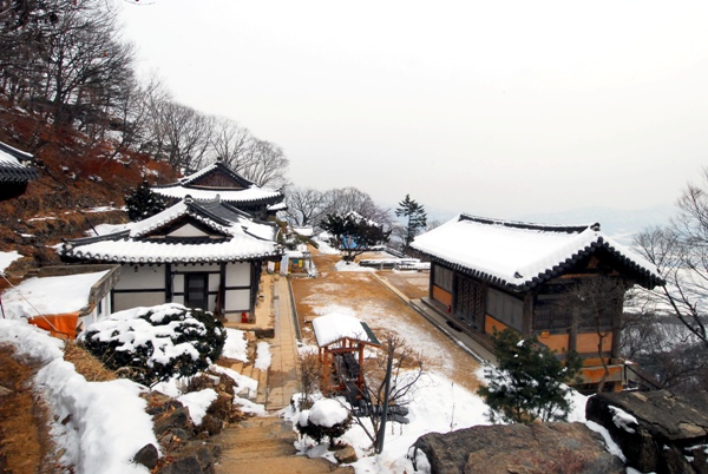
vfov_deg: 67.6
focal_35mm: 18
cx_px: 354
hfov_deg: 89.9
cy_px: 237
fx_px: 355
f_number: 22
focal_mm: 12
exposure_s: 1/80
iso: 400
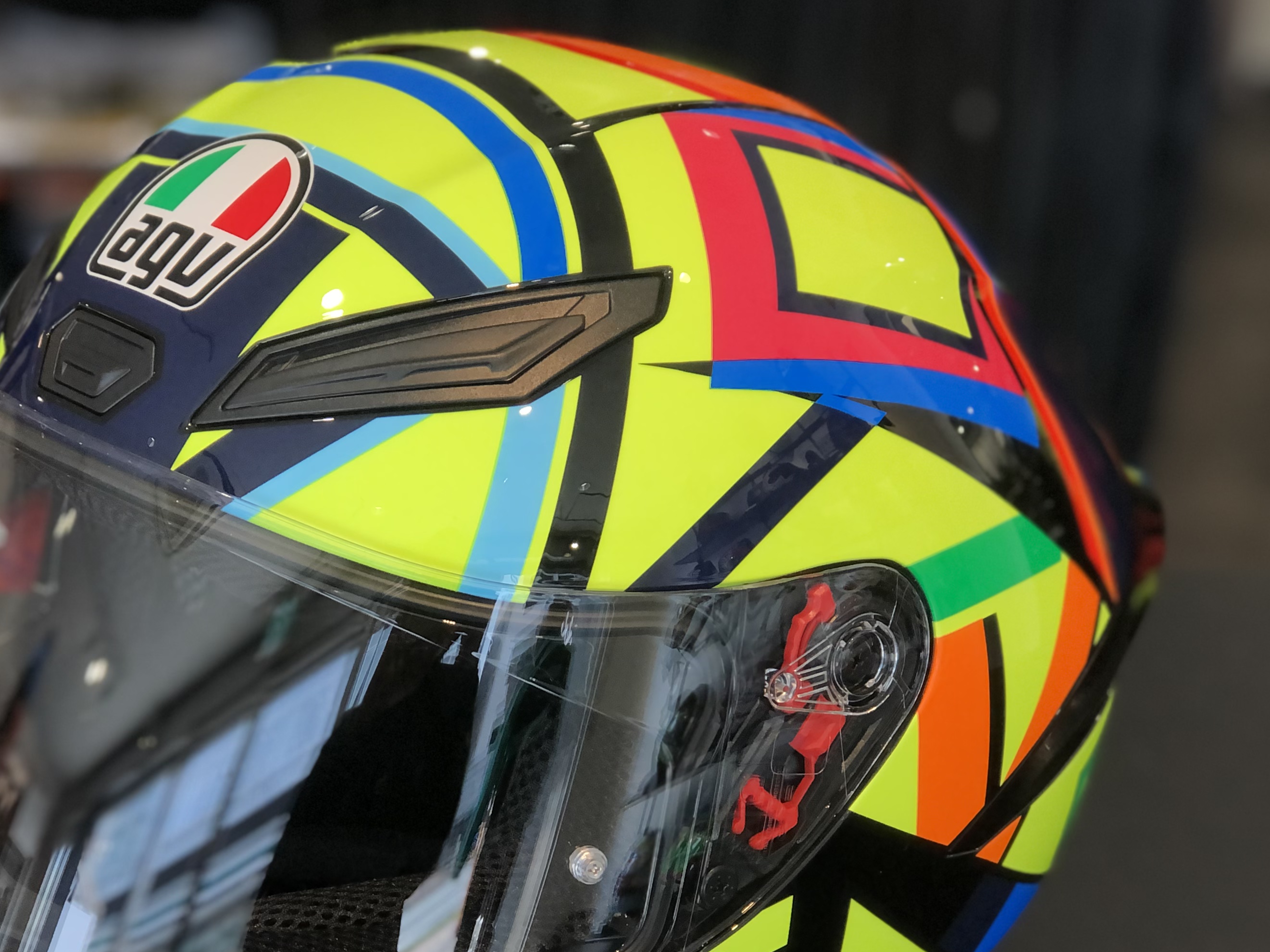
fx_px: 3192
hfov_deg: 22.4
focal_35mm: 87
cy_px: 643
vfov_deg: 16.9
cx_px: 446
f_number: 2.8
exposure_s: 1/30
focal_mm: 6.6
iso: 20
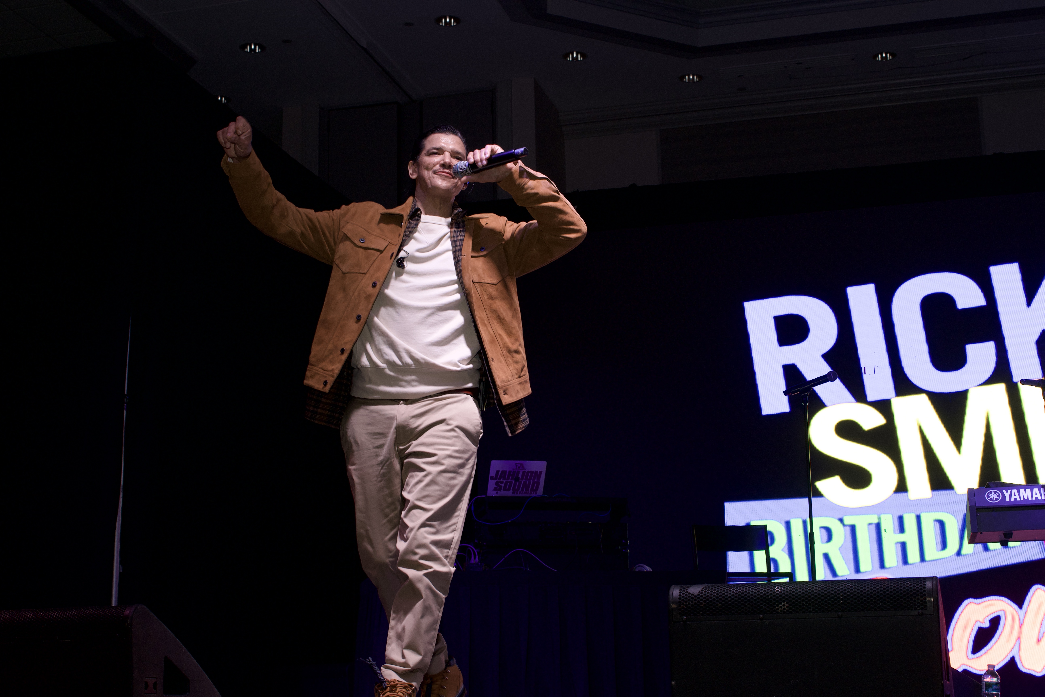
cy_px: 348
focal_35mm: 52
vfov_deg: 26.0
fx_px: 1510
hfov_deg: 38.2
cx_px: 522
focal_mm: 35
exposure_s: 1/200
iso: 640
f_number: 5.6
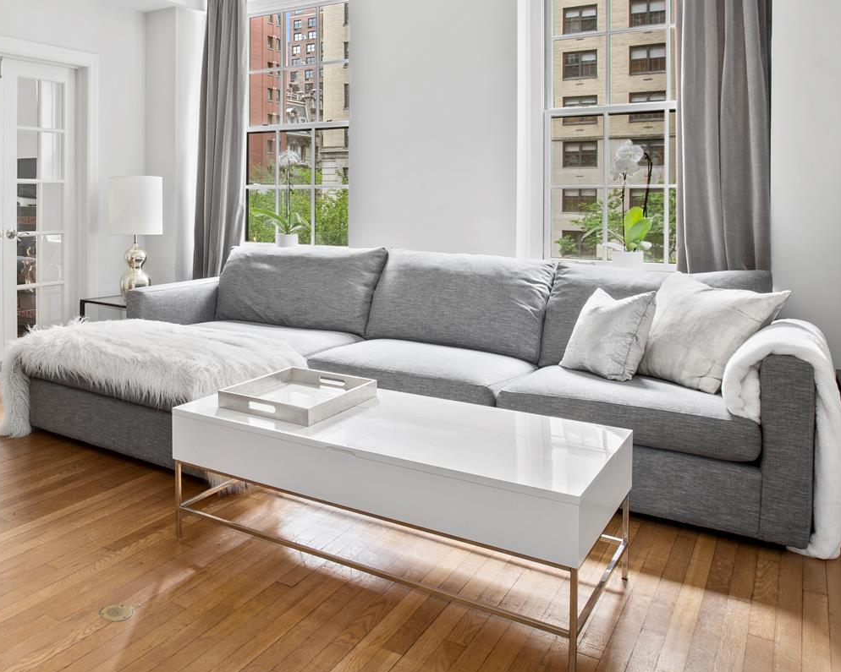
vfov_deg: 49.0
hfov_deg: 56.9
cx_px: 193
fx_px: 722
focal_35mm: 29
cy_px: 216
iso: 200
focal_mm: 16
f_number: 8
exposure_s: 8
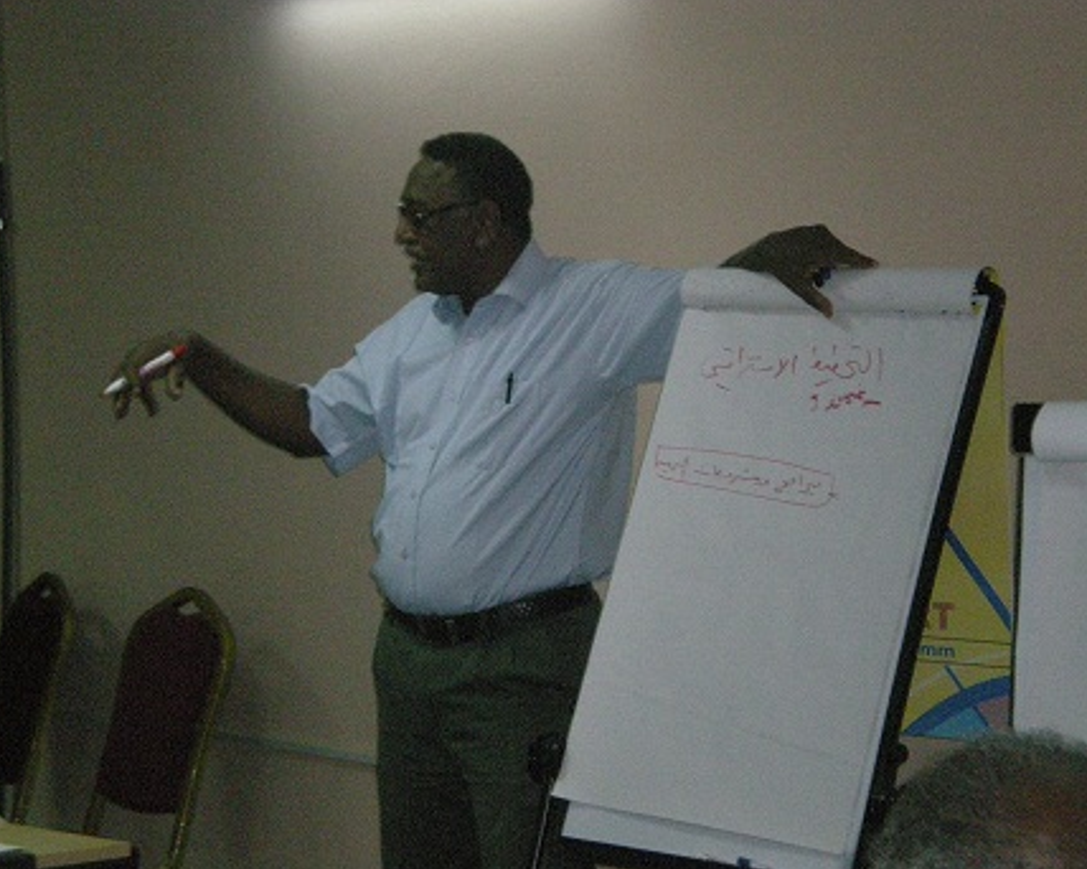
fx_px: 3859
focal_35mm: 120
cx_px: 550
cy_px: 434
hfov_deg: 16.0
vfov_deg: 12.8
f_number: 5.9
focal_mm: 18.9
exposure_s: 1/60
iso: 767
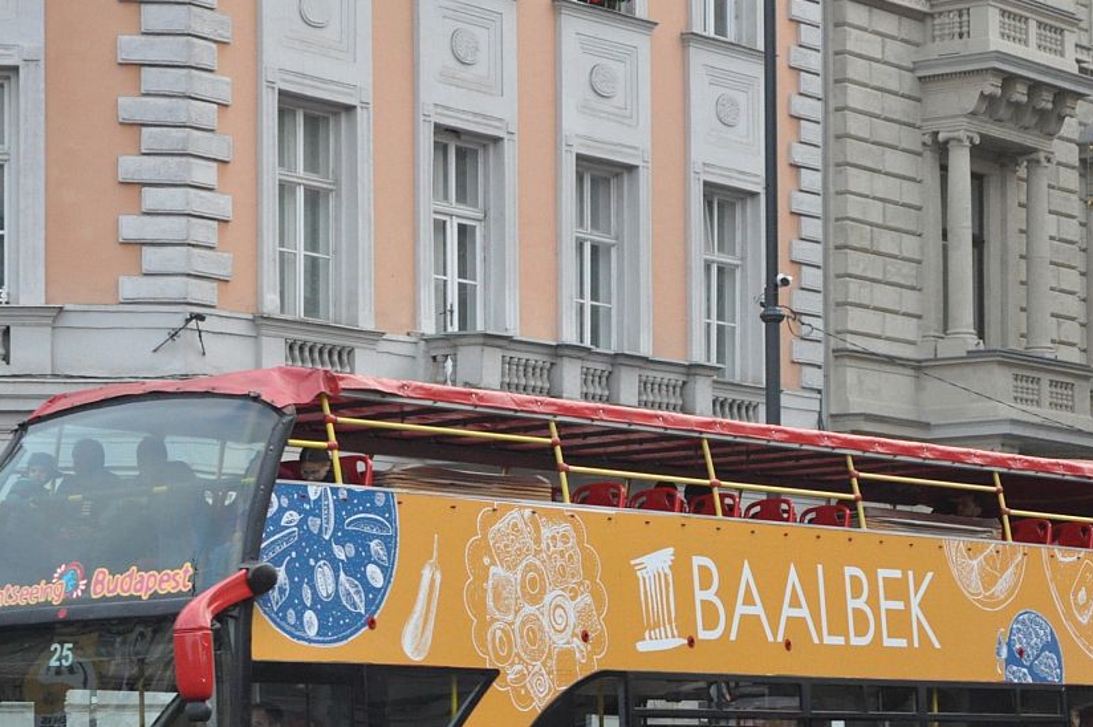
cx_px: 521
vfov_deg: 11.8
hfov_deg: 17.7
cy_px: 609
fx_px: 3515
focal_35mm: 116
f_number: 4.8
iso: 1600
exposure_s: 1/500
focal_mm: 45
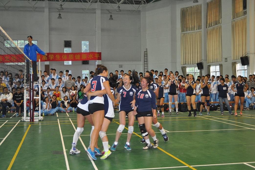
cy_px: 85
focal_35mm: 48
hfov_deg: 41.2
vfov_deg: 28.0
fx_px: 340
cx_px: 128
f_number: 4.8
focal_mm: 32
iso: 800
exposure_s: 1/60
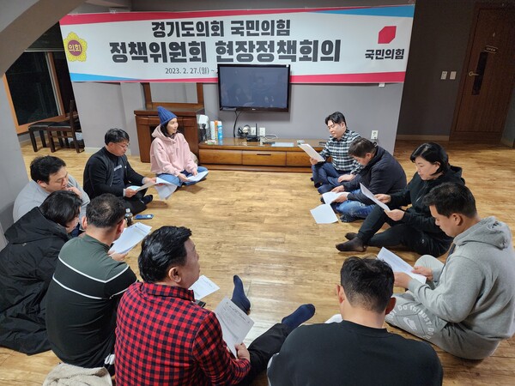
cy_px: 193
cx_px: 258
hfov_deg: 73.9
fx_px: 342
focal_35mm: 23
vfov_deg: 58.9
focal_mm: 6.4
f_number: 1.8
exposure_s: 1/60
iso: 640
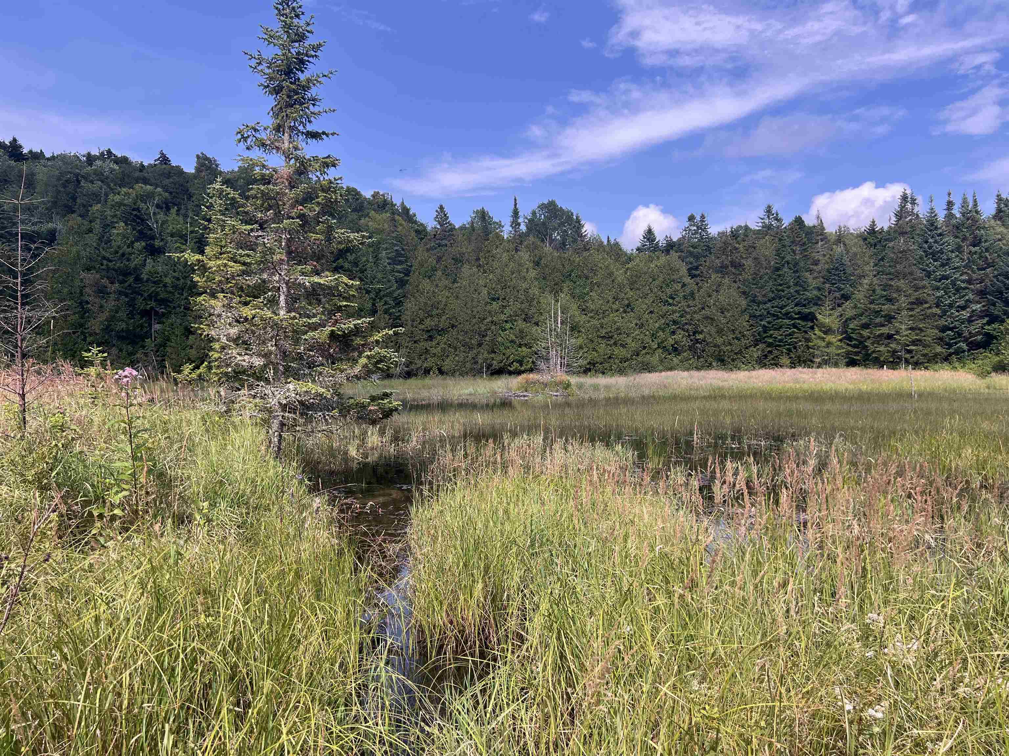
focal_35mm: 26
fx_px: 758
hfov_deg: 67.3
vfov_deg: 53.1
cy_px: 378
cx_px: 504
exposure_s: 1/2762
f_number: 1.5
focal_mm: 5.7
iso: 50
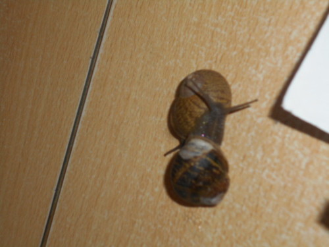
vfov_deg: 22.3
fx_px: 627
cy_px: 124
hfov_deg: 29.4
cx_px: 164
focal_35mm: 66
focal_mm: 11.6
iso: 80
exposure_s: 1/60
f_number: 5.3
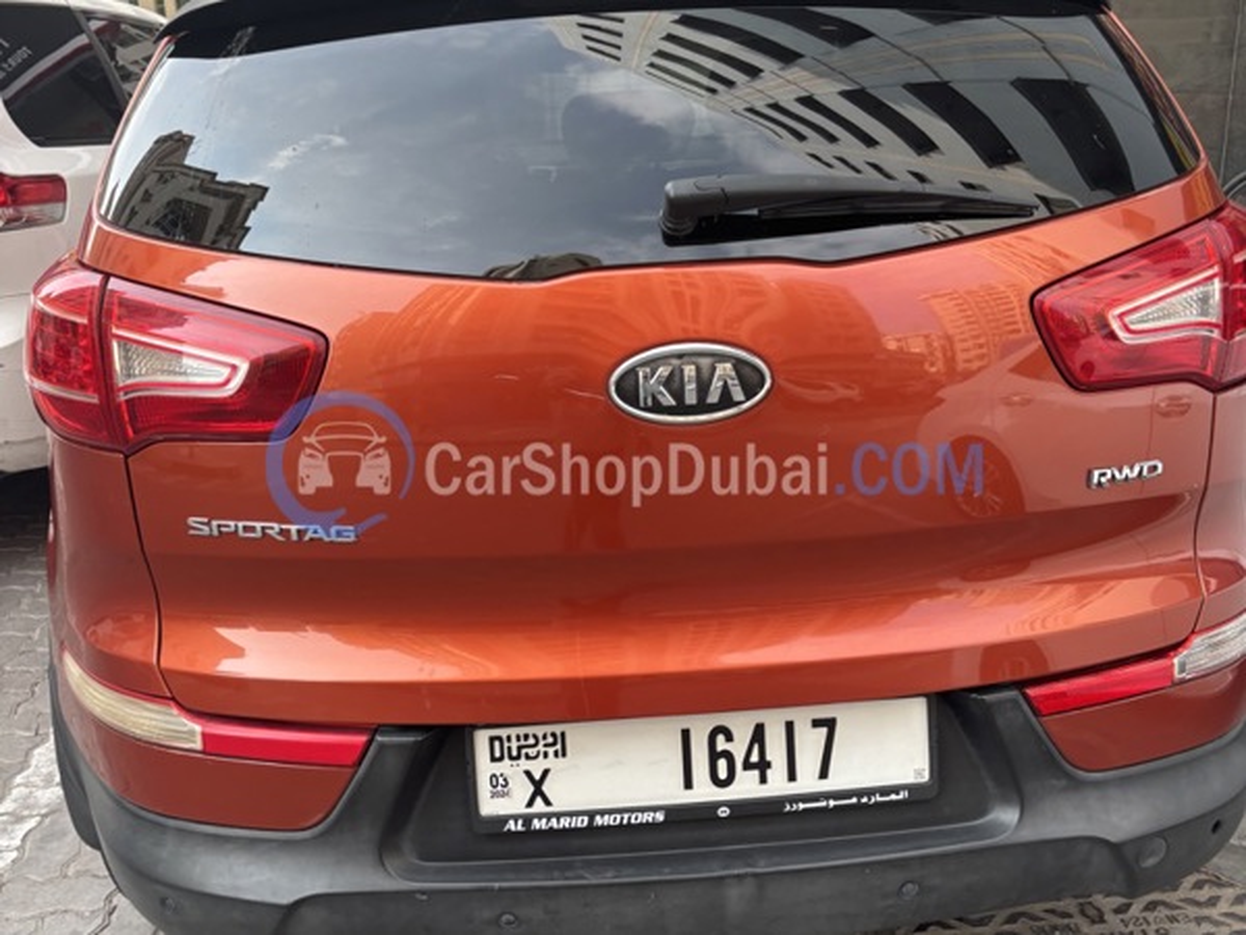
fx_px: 936
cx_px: 623
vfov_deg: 53.1
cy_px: 468
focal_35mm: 26
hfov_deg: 67.3
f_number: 1.6
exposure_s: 1/615
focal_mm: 5.96
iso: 50
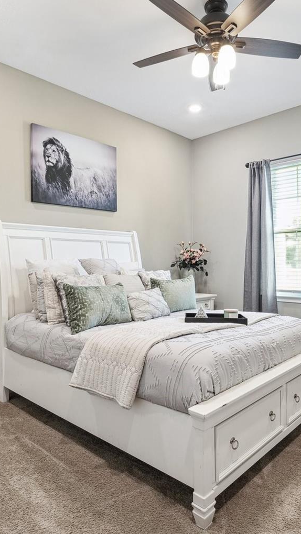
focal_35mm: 23
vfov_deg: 78.7
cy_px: 261
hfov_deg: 49.3
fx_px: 326
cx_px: 178
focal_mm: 14
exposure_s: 1/10
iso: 400
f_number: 8
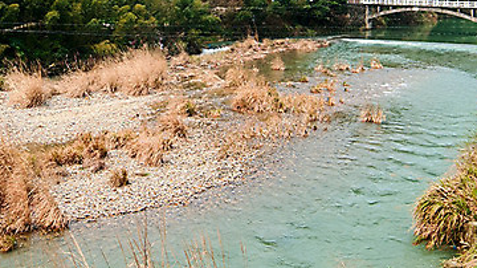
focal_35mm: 55
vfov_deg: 21.2
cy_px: 7
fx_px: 694
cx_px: 151
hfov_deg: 37.5
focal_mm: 21
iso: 200
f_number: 11
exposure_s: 1/160
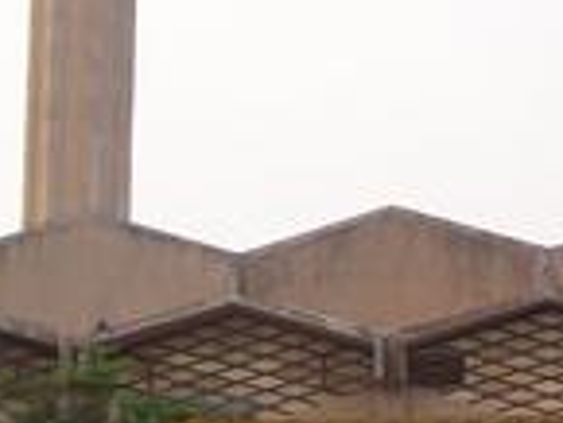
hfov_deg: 12.8
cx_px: 528
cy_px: 101
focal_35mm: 153
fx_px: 2490
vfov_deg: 9.7
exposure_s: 1/350
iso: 80
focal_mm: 6.3
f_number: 2.8
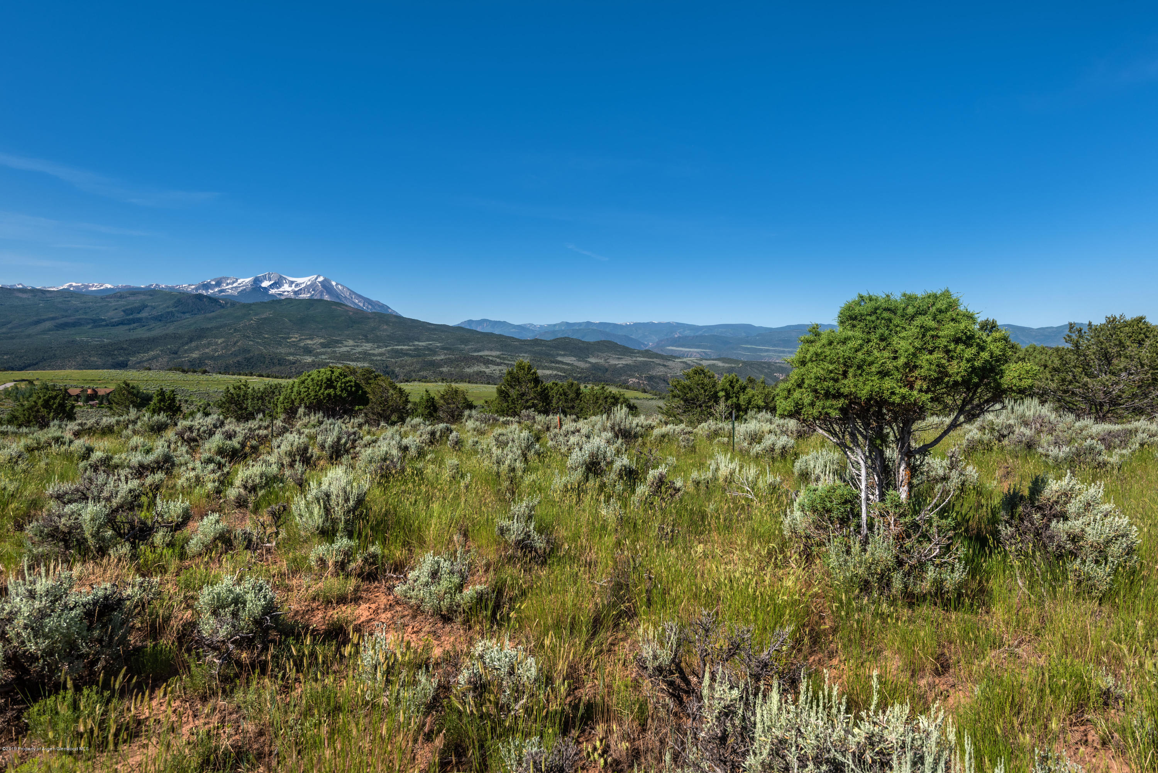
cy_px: 386
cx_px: 579
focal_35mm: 19
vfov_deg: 64.6
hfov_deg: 86.9
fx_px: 611
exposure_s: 1/320
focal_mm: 19
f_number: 8
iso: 100
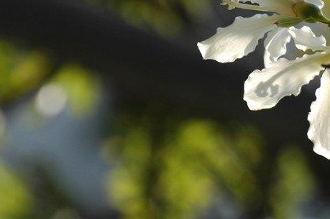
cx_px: 280
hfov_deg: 2.9
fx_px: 6465
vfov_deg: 1.9
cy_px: 32
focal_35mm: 706
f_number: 8
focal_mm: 270
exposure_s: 1/400
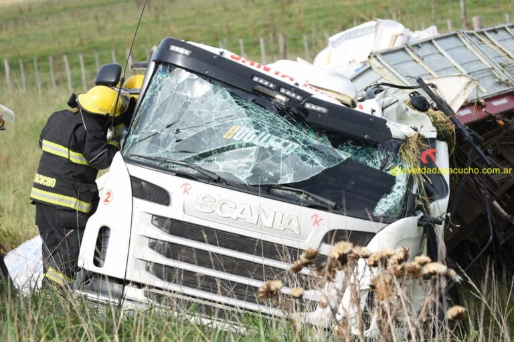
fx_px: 3212
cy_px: 171
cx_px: 257
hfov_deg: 9.1
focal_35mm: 225
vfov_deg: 6.1
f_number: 5.6
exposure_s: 1/320
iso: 100
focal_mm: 150
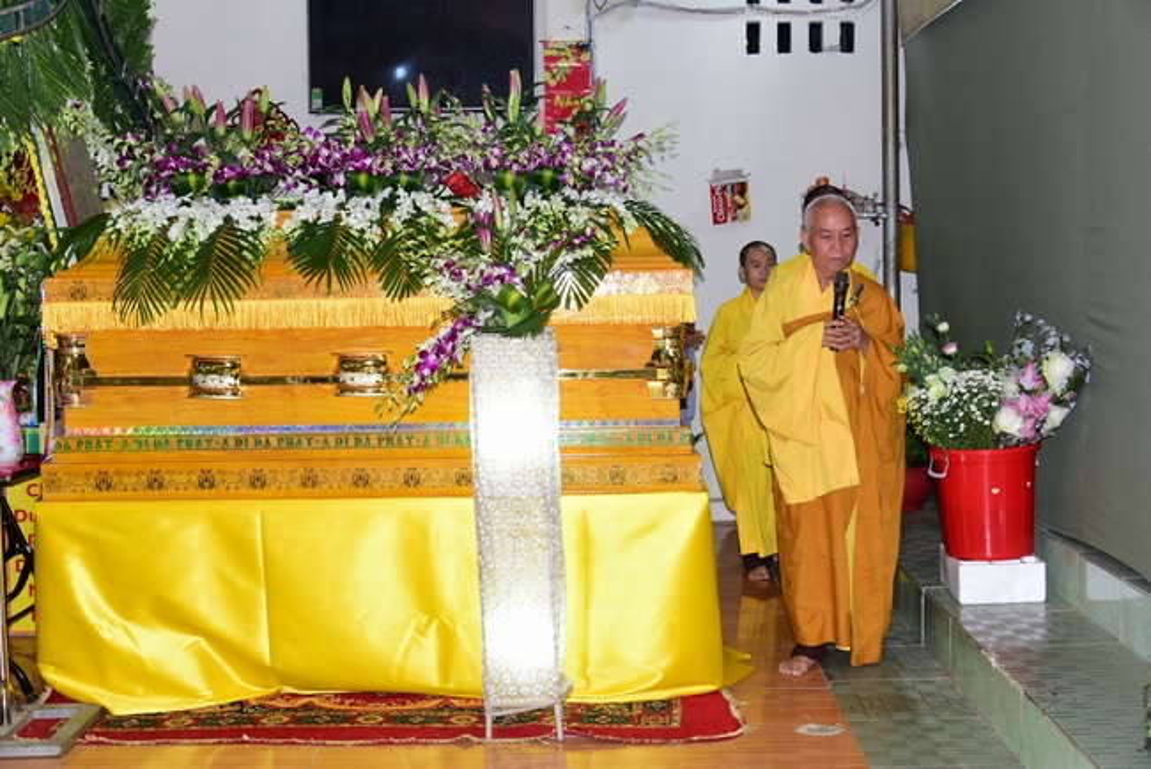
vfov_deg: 33.4
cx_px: 576
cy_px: 384
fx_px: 1279
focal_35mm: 40
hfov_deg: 48.4
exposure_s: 1/80
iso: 640
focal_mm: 40
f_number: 5
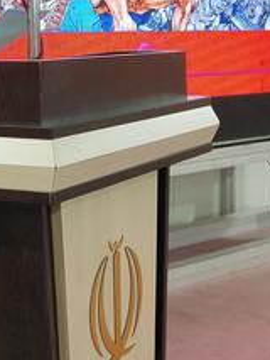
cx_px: 12
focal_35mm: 103
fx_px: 1070
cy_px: 9
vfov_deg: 18.6
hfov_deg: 14.2
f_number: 1.8
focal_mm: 3.95
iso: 284
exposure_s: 1/50
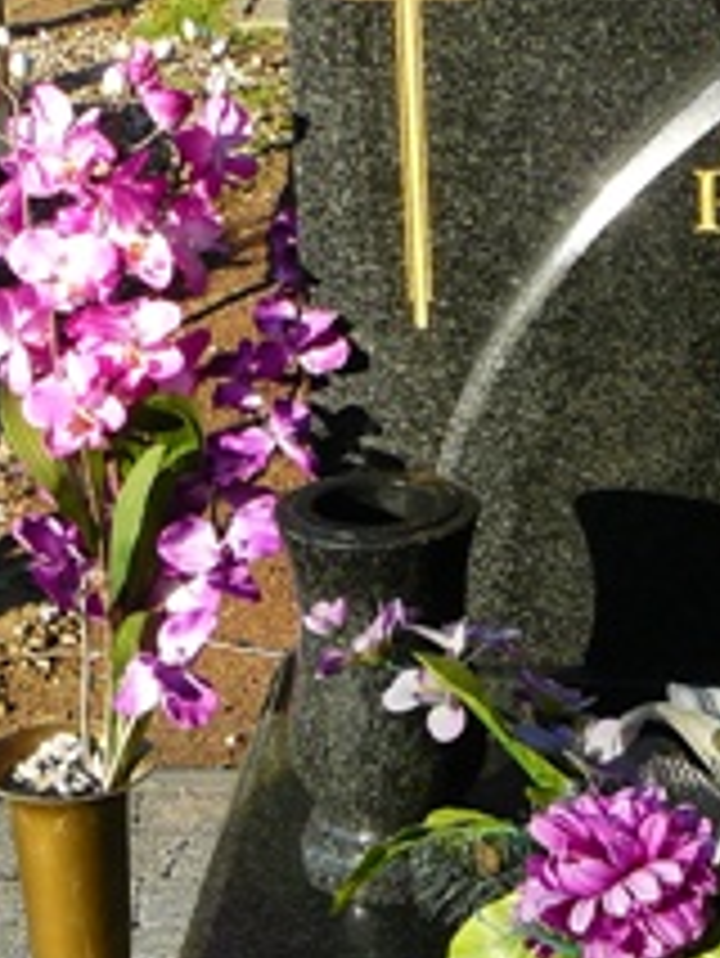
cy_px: 1133
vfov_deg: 17.4
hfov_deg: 13.5
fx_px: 2992
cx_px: 760
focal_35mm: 108
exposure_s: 1/200
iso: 100
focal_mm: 6
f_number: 4.5
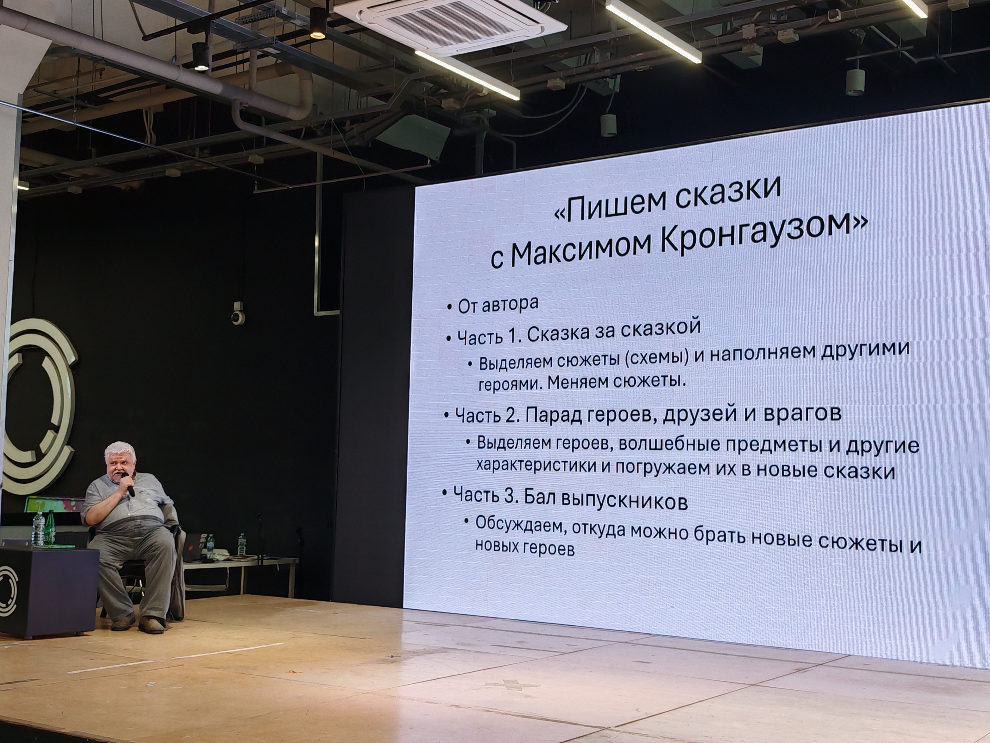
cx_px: 495
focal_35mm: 43
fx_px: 1230
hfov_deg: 43.9
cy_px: 372
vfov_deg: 33.6
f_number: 2
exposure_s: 1/120
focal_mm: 6.83
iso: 125
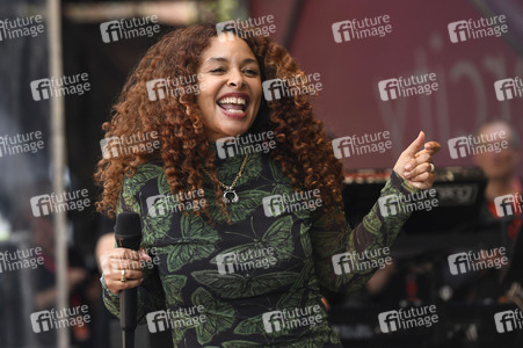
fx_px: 2395
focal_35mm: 165
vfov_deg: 8.3
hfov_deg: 12.5
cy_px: 174
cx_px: 262
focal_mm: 165
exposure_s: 1/1250
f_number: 4.5
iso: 640
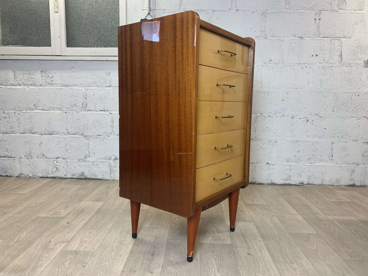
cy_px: 138
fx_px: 276
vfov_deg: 53.1
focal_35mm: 26
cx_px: 184
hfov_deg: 67.3
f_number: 1.8
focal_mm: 4.25
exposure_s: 1/50
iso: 50
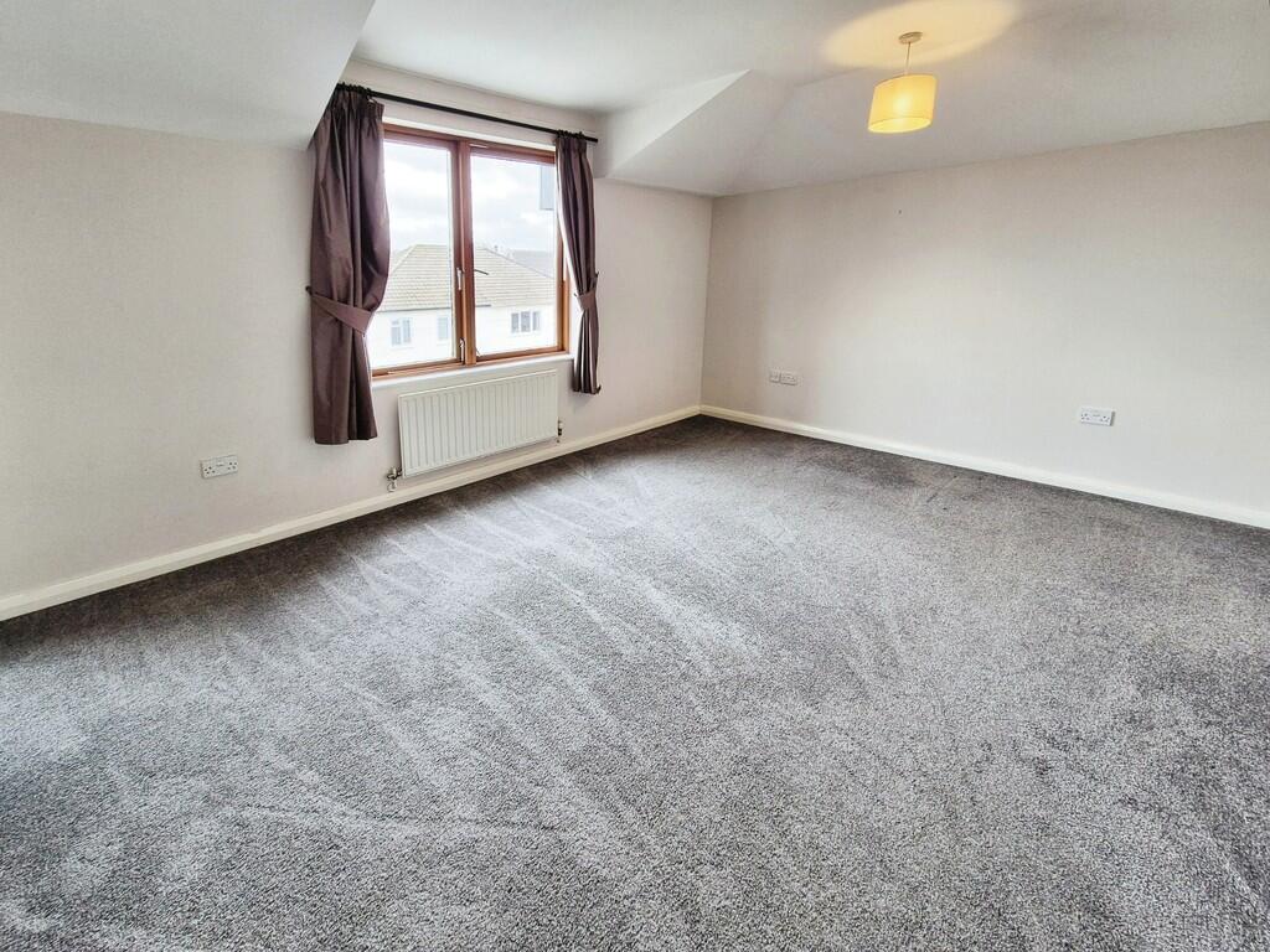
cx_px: 635
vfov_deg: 89.9
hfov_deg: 106.2
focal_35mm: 13
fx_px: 477
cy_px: 476
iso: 64
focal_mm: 2.2
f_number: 2.2
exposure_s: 1/50
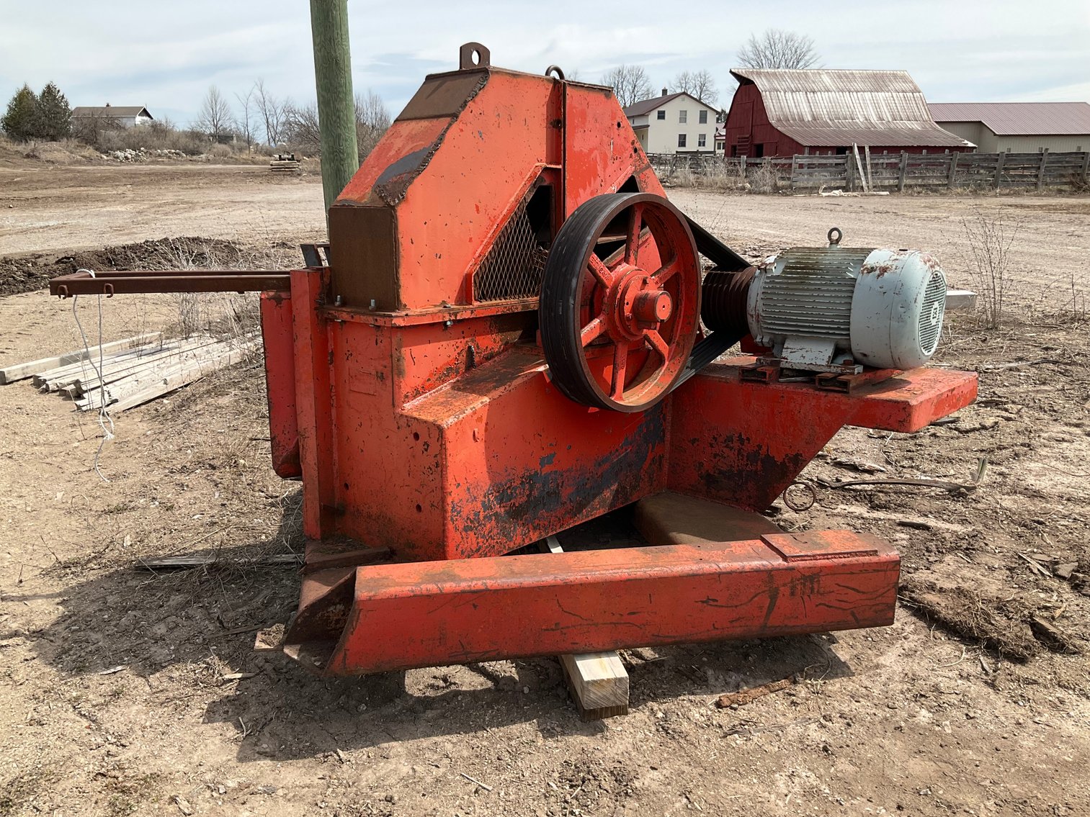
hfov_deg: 61.7
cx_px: 545
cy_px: 408
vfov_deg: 48.2
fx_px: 913
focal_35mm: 29
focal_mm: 3
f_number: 1.8
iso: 25
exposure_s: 1/1451
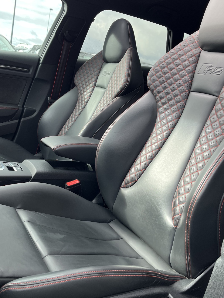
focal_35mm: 37
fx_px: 319
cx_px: 98
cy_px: 123
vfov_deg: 49.9
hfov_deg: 38.6
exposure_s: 1/276
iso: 40
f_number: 1.6
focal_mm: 5.1
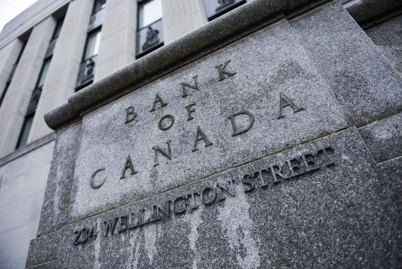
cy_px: 134
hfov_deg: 73.7
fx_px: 268
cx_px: 201
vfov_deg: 53.2
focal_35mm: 24
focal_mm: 24
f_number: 2.8
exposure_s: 1/250
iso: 160
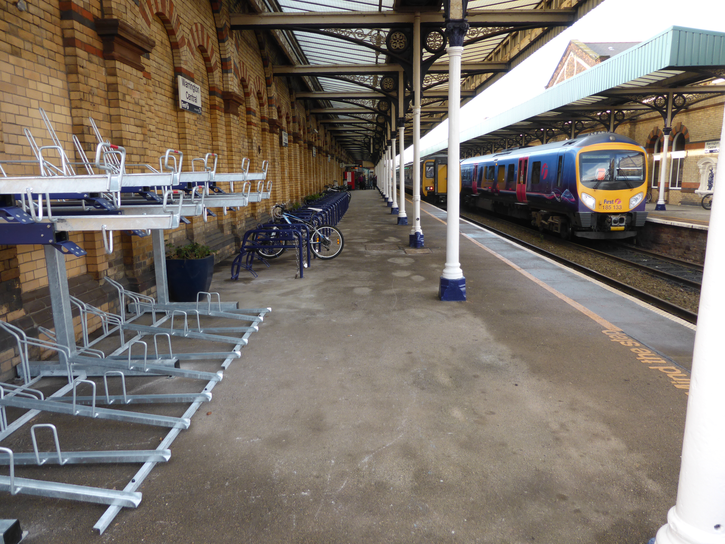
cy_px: 272
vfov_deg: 56.8
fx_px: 503
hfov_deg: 71.6
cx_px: 362
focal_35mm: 24
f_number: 3.3
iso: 100
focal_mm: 4.3
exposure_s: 1/100
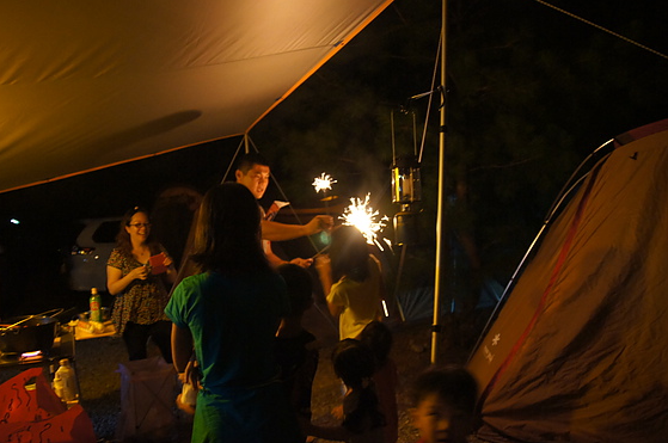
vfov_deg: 44.8
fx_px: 537
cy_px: 227
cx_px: 345
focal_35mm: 29
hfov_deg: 63.7
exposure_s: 1/20
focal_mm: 18
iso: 1600
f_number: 3.5
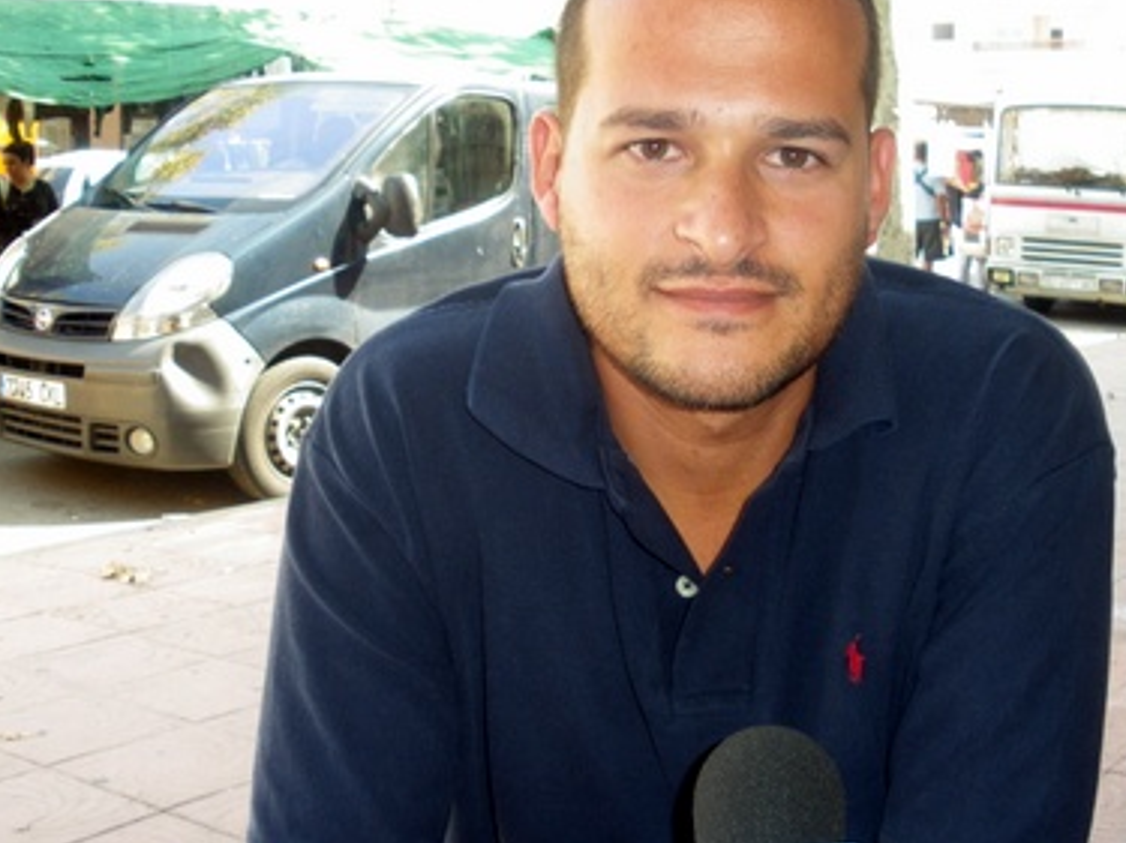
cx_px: 643
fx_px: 1561
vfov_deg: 30.2
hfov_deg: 39.6
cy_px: 448
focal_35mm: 48
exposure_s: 1/50
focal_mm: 6.3
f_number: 3.5
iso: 64
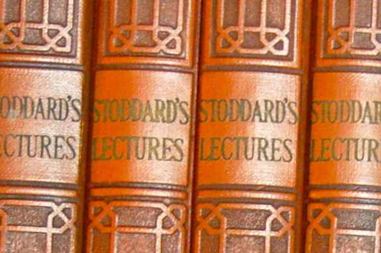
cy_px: 428
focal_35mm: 211
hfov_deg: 9.7
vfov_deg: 6.4
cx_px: 381
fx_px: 2231
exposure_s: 1/13
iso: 800
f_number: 4.2
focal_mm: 28
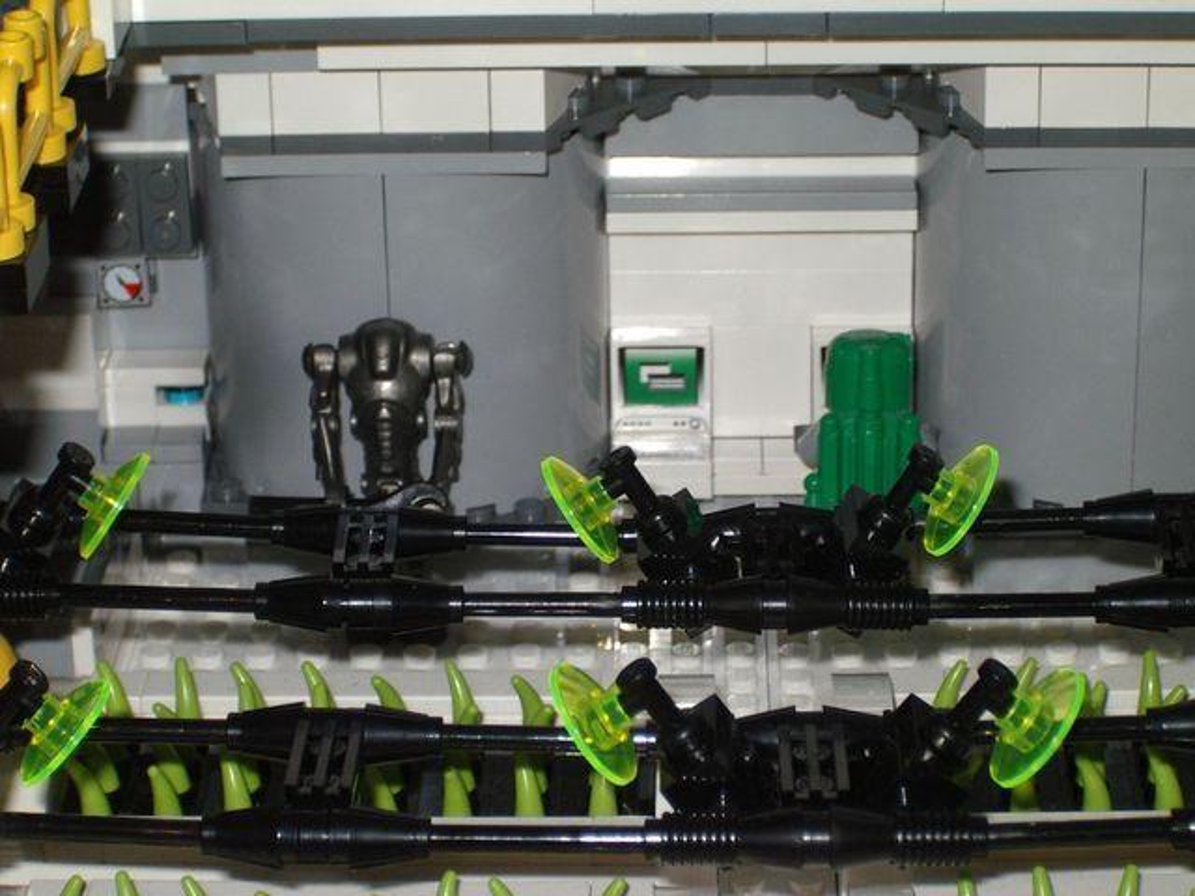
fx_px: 3935
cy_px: 448
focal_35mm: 114
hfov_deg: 17.3
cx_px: 598
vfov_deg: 13.0
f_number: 5
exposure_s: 1/125
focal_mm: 17.4
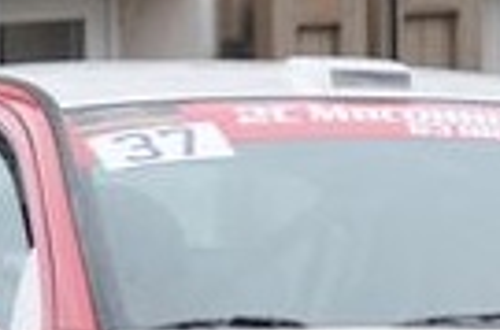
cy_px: 195
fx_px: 25633
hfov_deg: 1.1
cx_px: 352
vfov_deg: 0.7
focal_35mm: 1852
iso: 500
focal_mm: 210
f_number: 14
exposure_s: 1/800
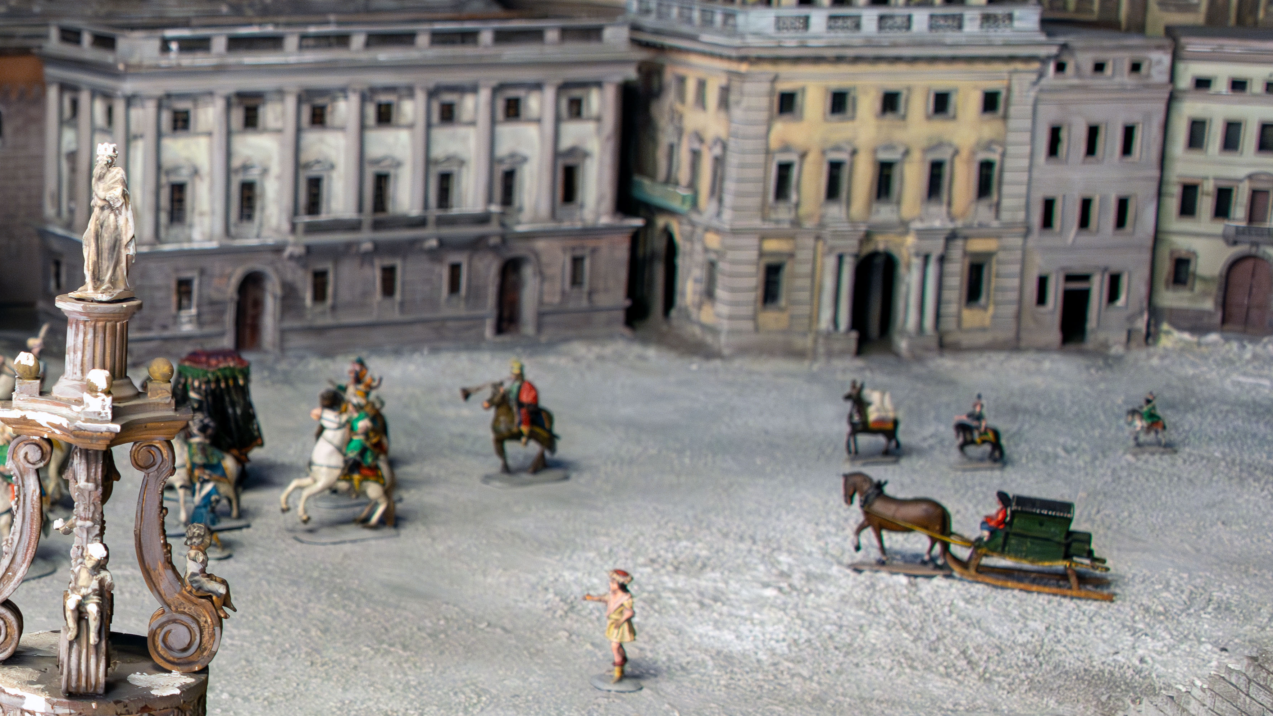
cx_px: -146
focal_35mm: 83
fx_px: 2802
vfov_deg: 14.5
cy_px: 462
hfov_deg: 23.9
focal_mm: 35
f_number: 5.6
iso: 3200
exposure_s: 1/50
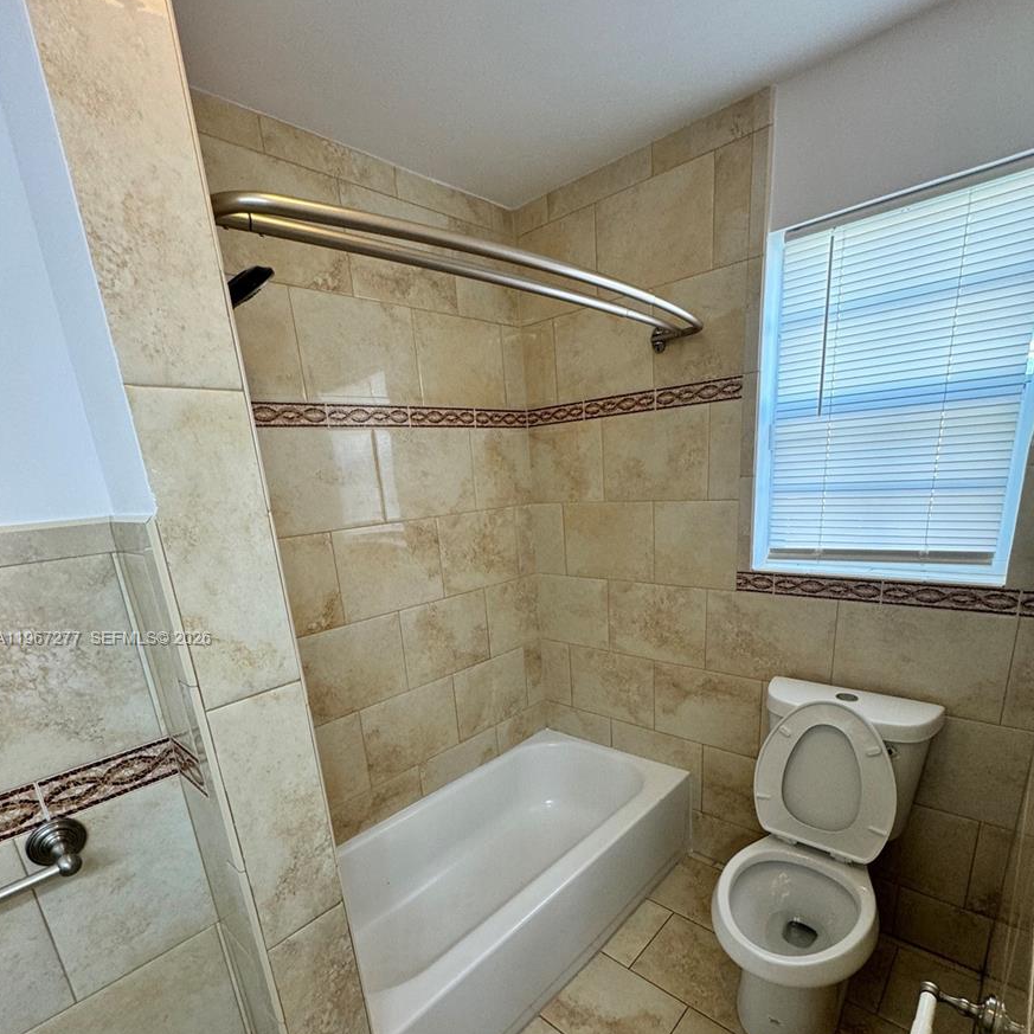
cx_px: 525
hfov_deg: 84.0
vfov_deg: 82.5
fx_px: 575
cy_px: 640
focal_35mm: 17
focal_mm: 2.22
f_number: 2.2
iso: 160
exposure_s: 1/120
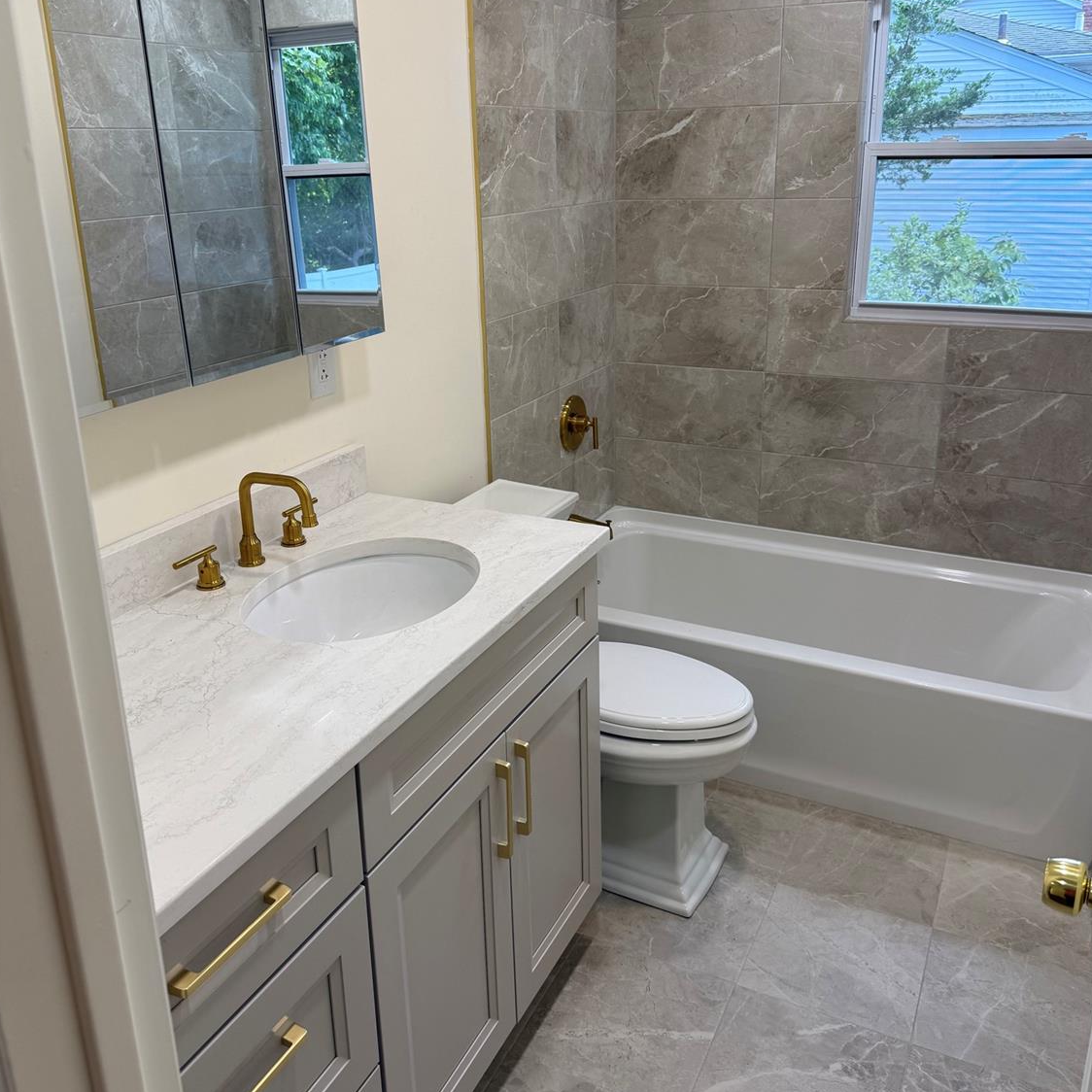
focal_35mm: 29
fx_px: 1035
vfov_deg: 55.4
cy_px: 474
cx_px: 553
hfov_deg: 55.6
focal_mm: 6.76
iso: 64
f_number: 1.78
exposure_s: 1/120
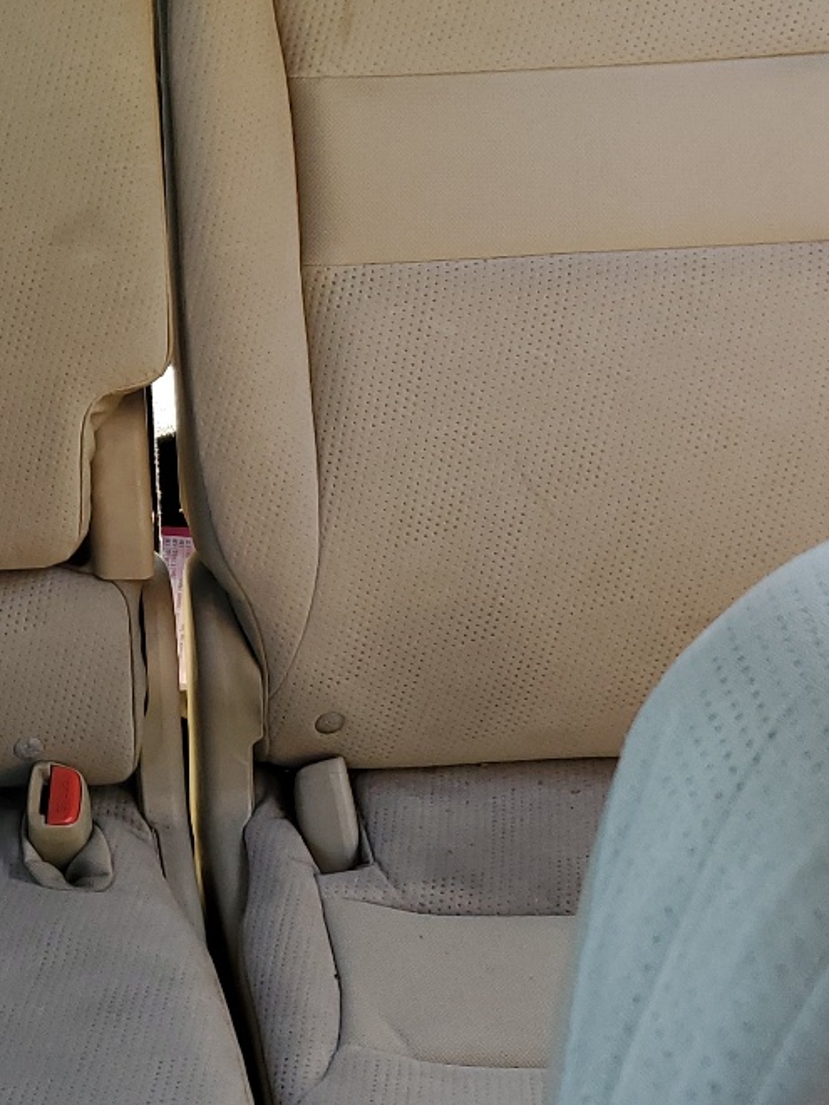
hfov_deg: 21.5
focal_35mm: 63
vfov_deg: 29.9
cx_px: -191
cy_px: 198
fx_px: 2012
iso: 56
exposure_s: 1/100
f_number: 1.5
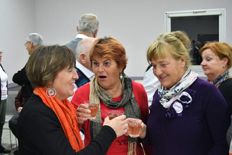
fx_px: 332
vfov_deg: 26.2
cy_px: 85
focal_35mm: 52
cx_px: 109
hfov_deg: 38.5
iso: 2800
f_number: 4.2
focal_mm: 31
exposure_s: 1/50
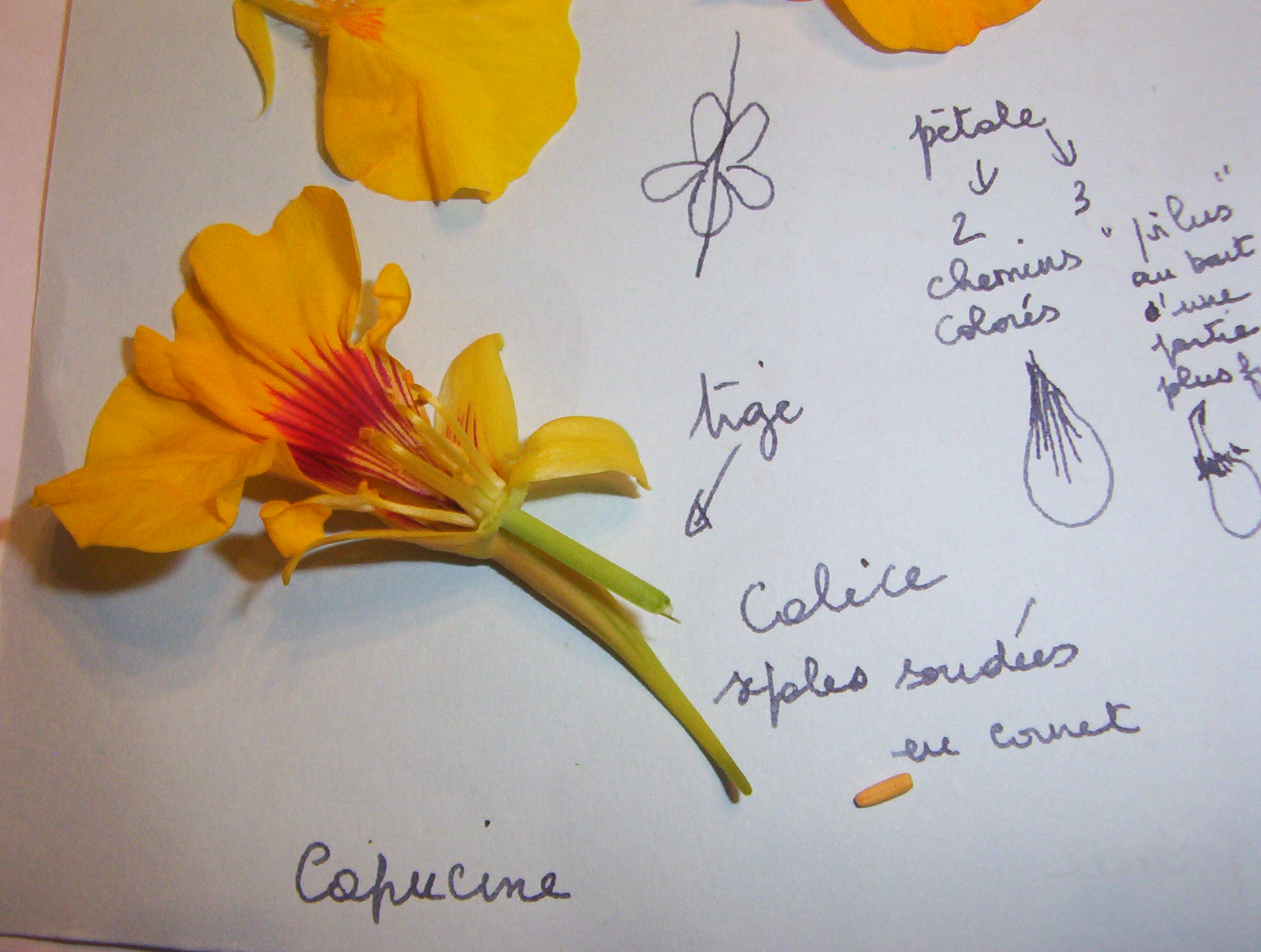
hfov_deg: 51.2
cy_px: 476
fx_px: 1315
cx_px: 630
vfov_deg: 39.8
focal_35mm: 36
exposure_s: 1/30
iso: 140
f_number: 2.76
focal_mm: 5.54
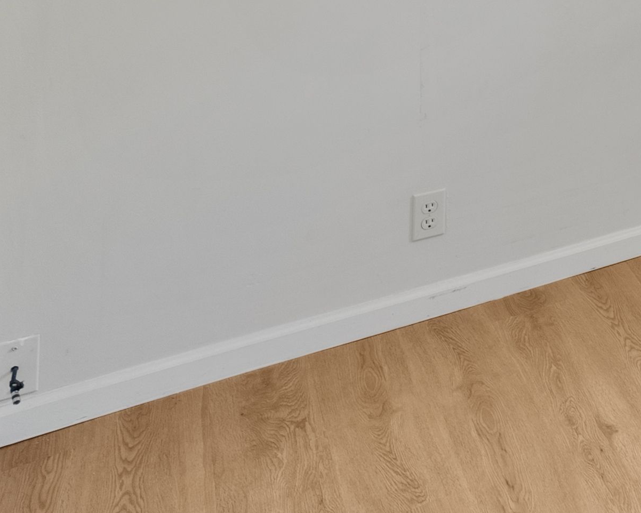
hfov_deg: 23.3
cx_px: 1086
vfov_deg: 24.4
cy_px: -184
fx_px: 1006
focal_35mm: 53
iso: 640
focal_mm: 16
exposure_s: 1/2
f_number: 8
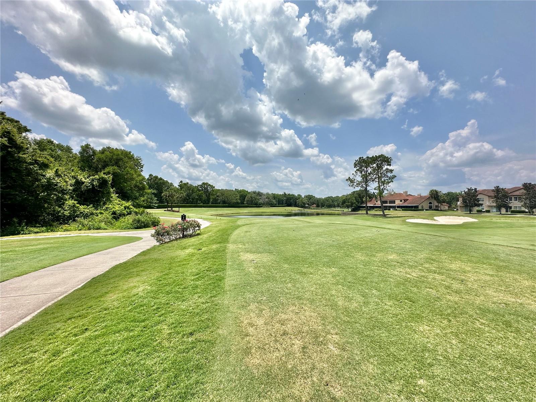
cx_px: 268
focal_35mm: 14
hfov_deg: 102.1
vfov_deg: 85.7
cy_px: 201
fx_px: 217
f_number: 2.2
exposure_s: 1/3300
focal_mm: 2.22
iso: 50
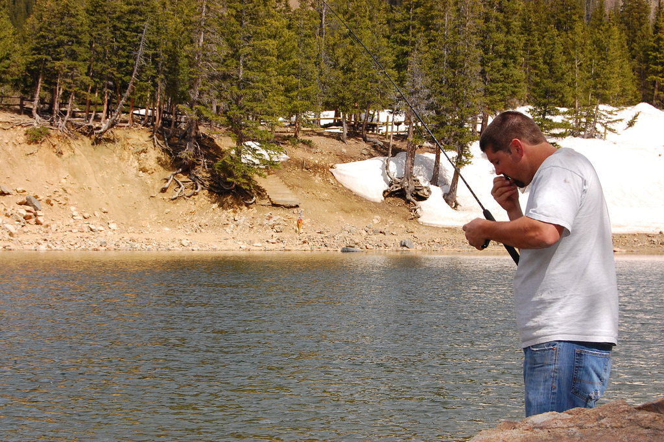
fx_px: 1520
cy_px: 221
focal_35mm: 82
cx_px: 332
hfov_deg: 24.6
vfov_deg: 16.5
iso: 400
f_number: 14
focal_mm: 55
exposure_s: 1/500
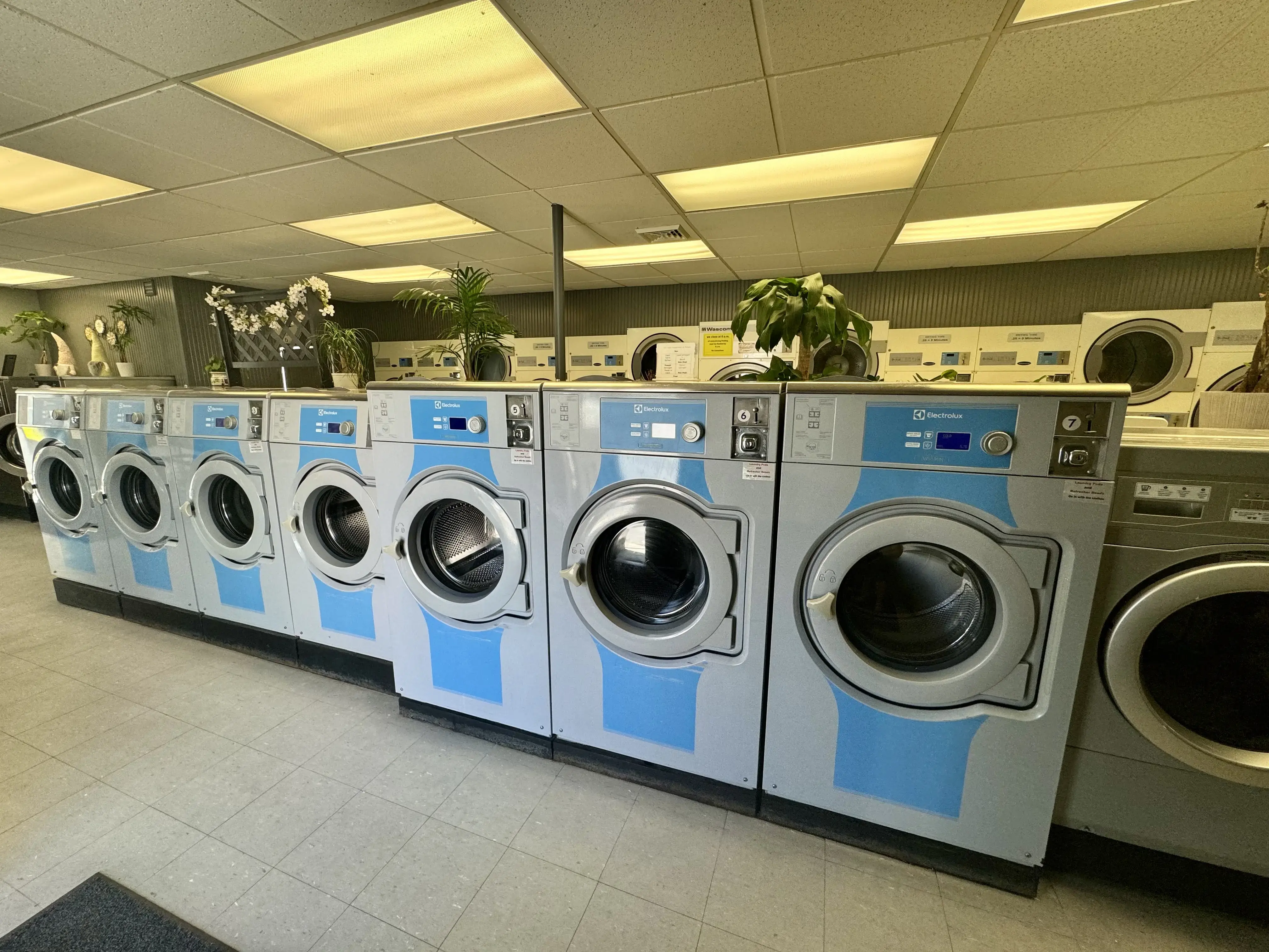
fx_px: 513
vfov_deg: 85.7
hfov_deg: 102.1
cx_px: 634
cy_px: 476
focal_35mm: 14
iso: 125
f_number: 2.2
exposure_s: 1/120
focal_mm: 2.22
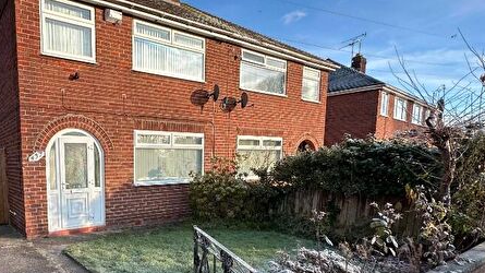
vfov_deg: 46.3
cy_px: 198
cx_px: 129
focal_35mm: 24
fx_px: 309
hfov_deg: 71.7
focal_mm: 2.22
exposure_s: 1/433
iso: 40
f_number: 2.2
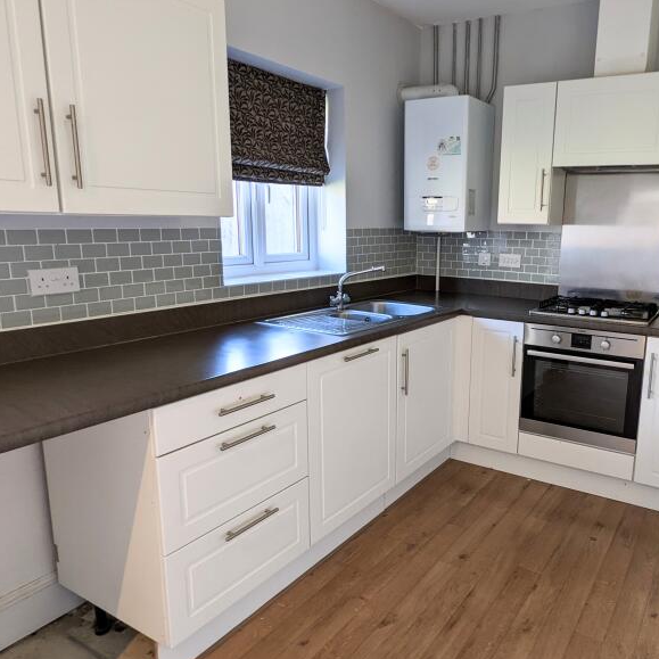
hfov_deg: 61.6
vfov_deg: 62.9
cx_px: 434
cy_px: 326
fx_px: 538
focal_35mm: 25
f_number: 2.2
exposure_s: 1/23.8
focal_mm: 2.22
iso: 41
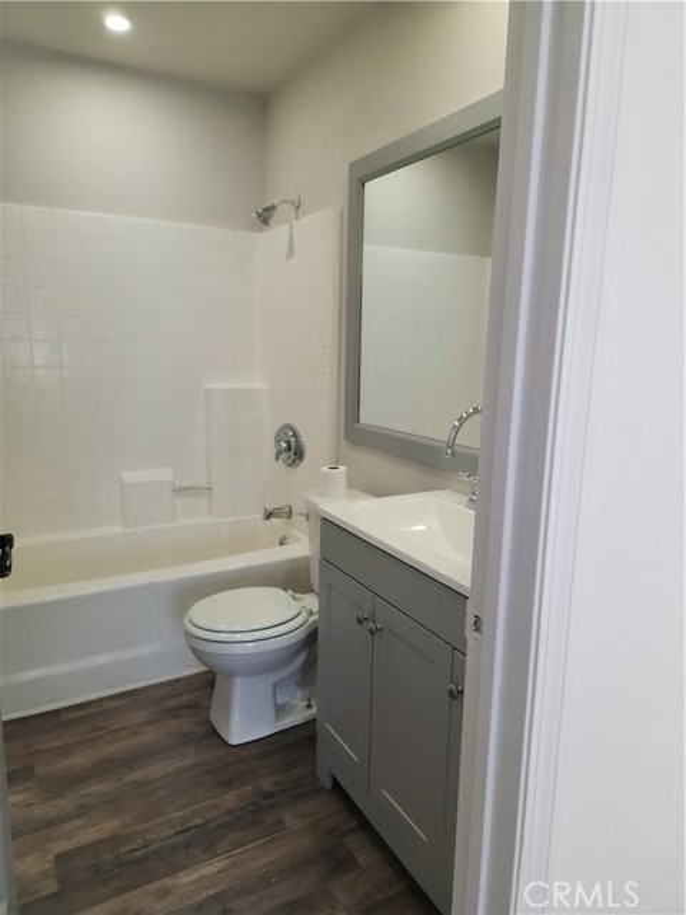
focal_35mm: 23
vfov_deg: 73.9
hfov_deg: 58.9
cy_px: 458
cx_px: 343
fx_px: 608
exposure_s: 1/40
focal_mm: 5.4
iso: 200
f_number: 1.8
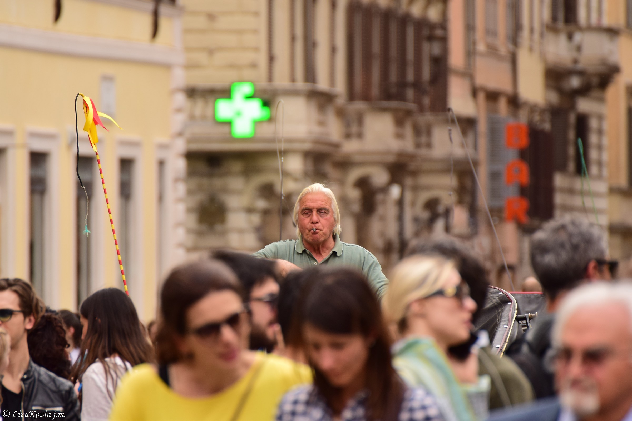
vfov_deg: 3.1
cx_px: 316
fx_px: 7899
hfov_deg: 4.6
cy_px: 210
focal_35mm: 450
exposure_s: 1/500
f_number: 5.6
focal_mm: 300
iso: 400
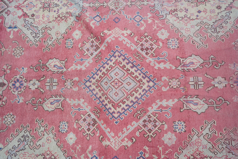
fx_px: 185
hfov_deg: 65.5
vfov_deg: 46.4
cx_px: 119
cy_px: 80
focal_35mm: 28
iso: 160
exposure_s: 1/160
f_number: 4
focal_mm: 28
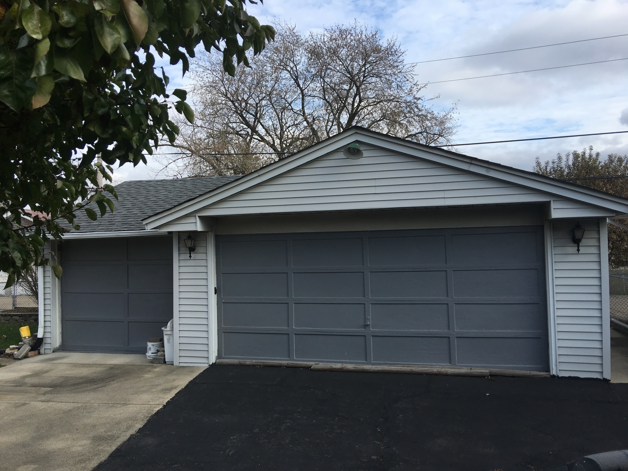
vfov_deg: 48.2
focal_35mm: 29
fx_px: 526
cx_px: 314
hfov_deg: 61.7
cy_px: 236
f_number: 2.2
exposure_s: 1/950
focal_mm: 4.15
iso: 25
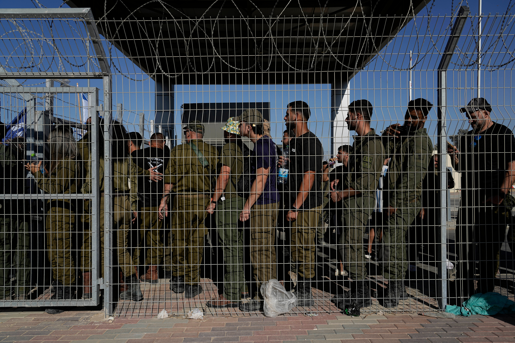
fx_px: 372
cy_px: 172
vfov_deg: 49.6
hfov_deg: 69.4
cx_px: 258
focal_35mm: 26
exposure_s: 1/1000
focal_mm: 26
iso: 100
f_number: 6.3
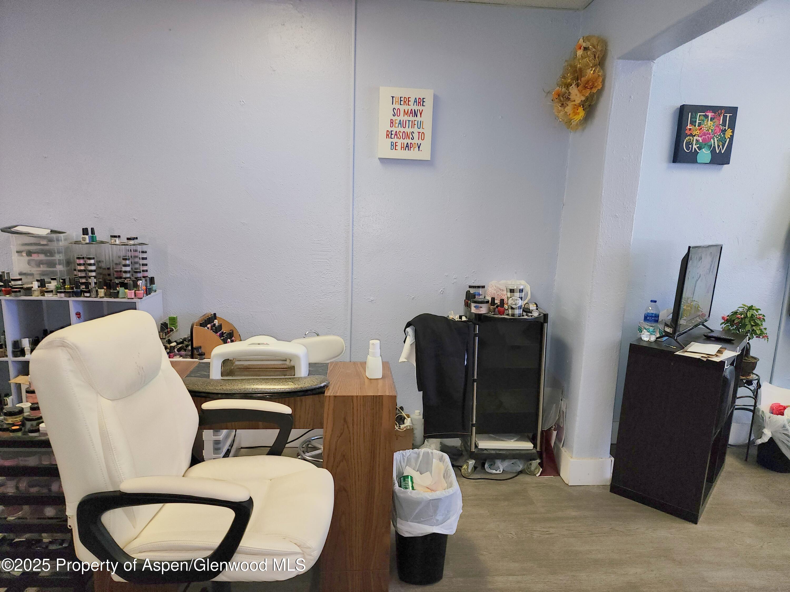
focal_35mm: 23
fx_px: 525
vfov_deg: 58.9
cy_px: 296
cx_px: 395
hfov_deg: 73.9
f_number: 1.8
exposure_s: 1/30
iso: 100
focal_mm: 6.4
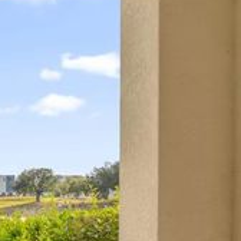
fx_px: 449
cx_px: -126
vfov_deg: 29.2
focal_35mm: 57
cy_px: 203
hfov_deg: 23.6
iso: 125
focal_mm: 16
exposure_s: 1/1000
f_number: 5.6
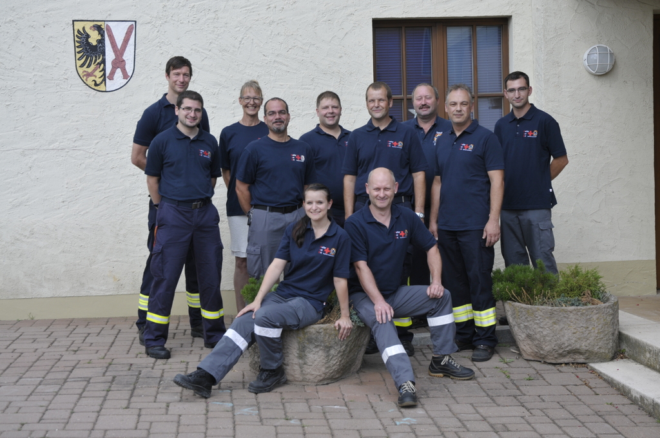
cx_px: 330
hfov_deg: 33.4
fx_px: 1099
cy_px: 219
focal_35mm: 60
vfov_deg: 22.6
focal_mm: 40
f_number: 5.6
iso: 200
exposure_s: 1/250
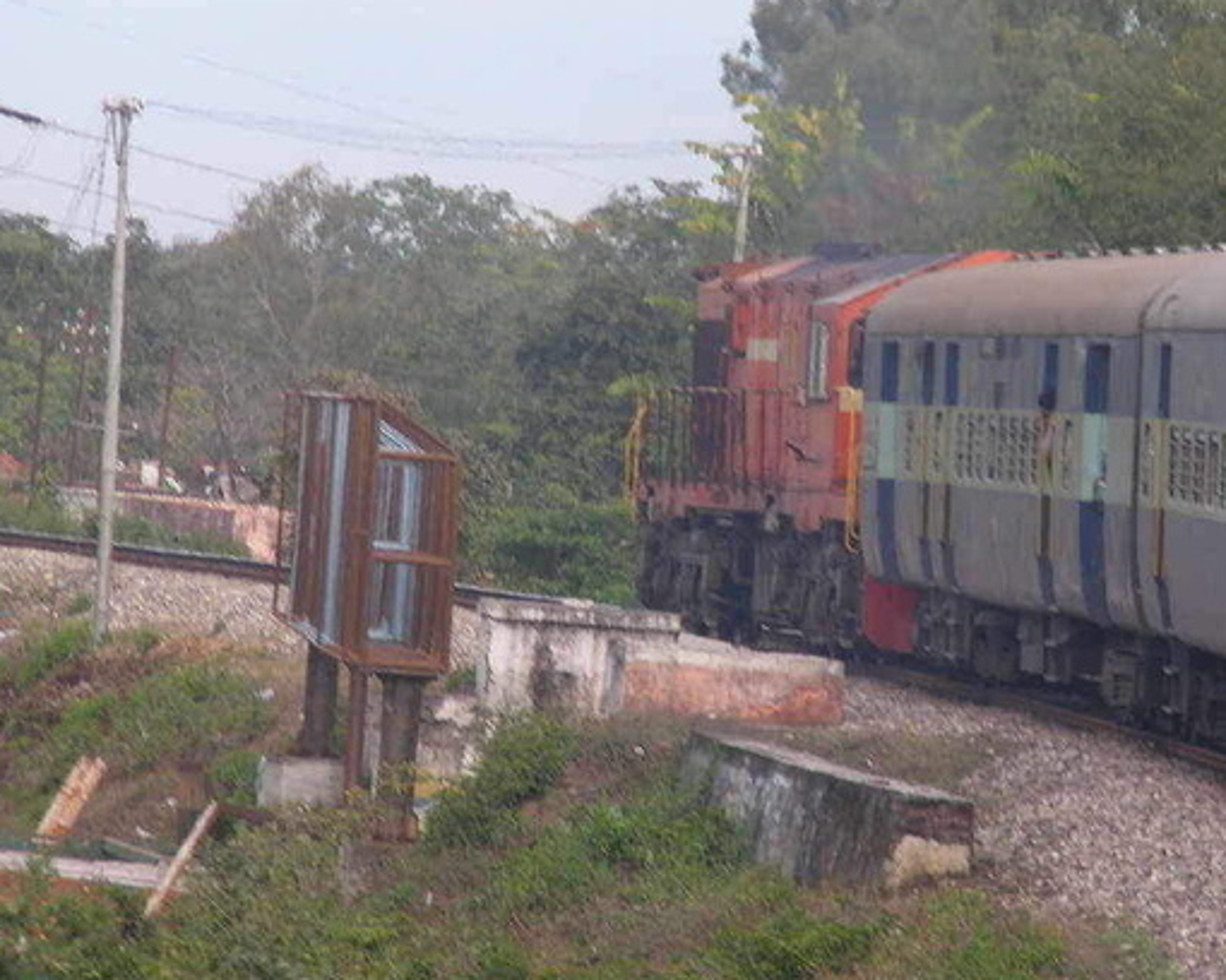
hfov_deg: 5.5
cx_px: 928
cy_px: 536
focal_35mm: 352
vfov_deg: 4.4
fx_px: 12772
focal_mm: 38.3
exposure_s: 1/172
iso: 50
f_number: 3.5
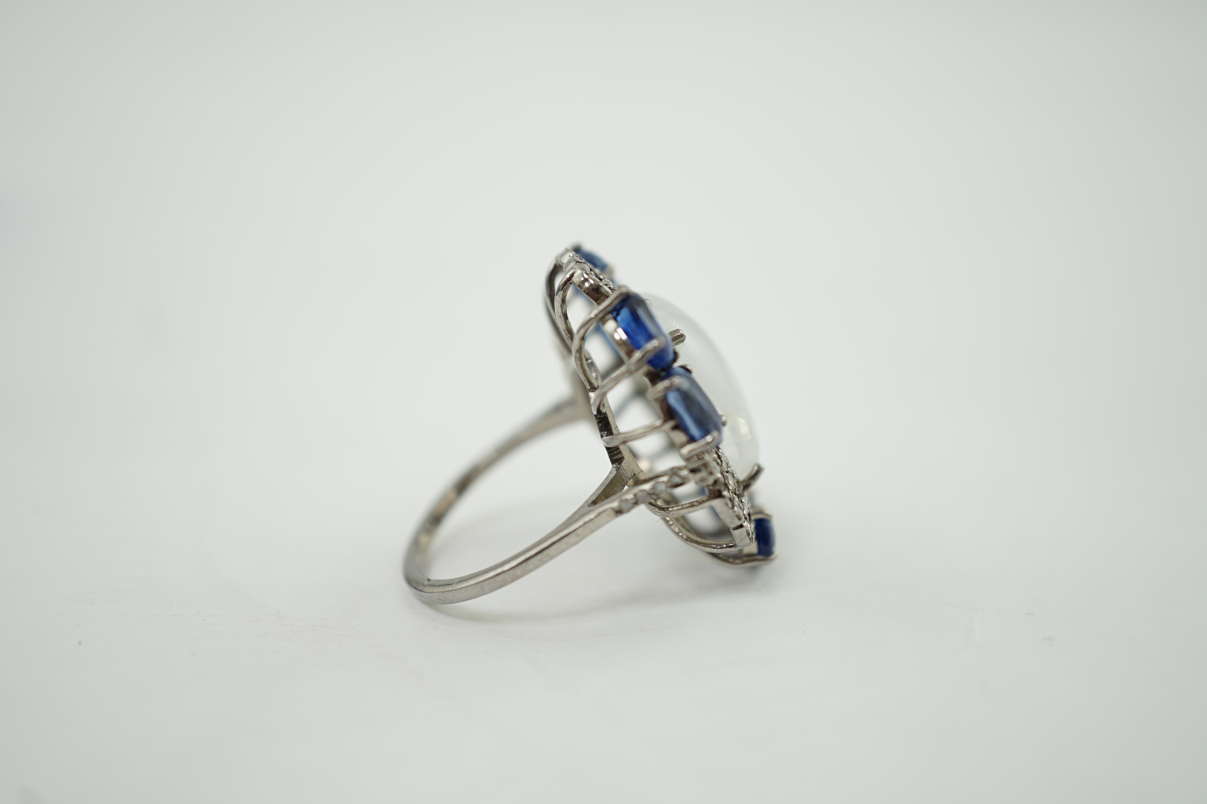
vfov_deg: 29.9
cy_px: 402
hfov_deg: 43.6
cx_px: 604
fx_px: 1509
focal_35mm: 45
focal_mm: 30
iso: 200
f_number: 3.5
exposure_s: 1/60
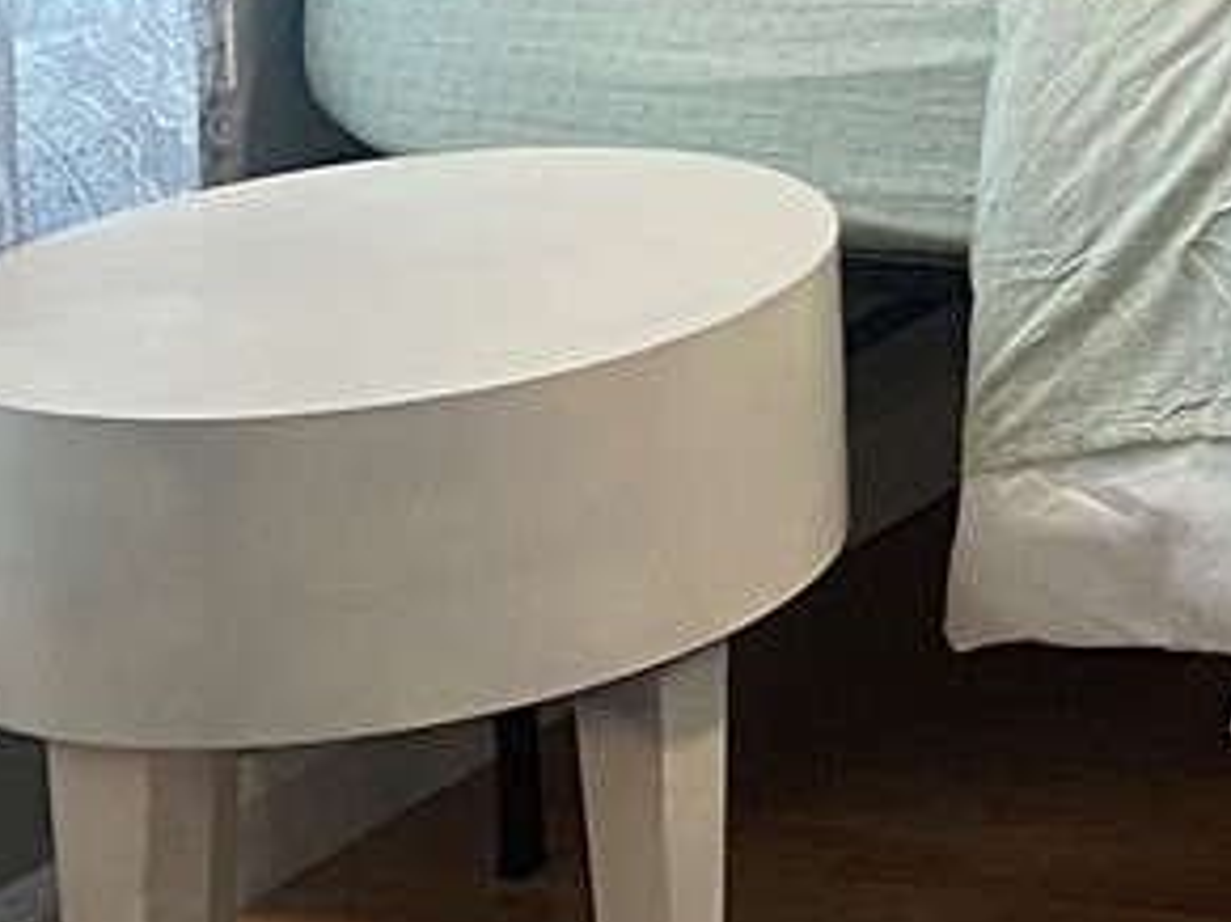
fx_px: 5083
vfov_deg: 9.7
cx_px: 3080
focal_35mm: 143
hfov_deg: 11.2
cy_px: -837
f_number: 1.8
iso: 125
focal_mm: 4.25
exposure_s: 1/60
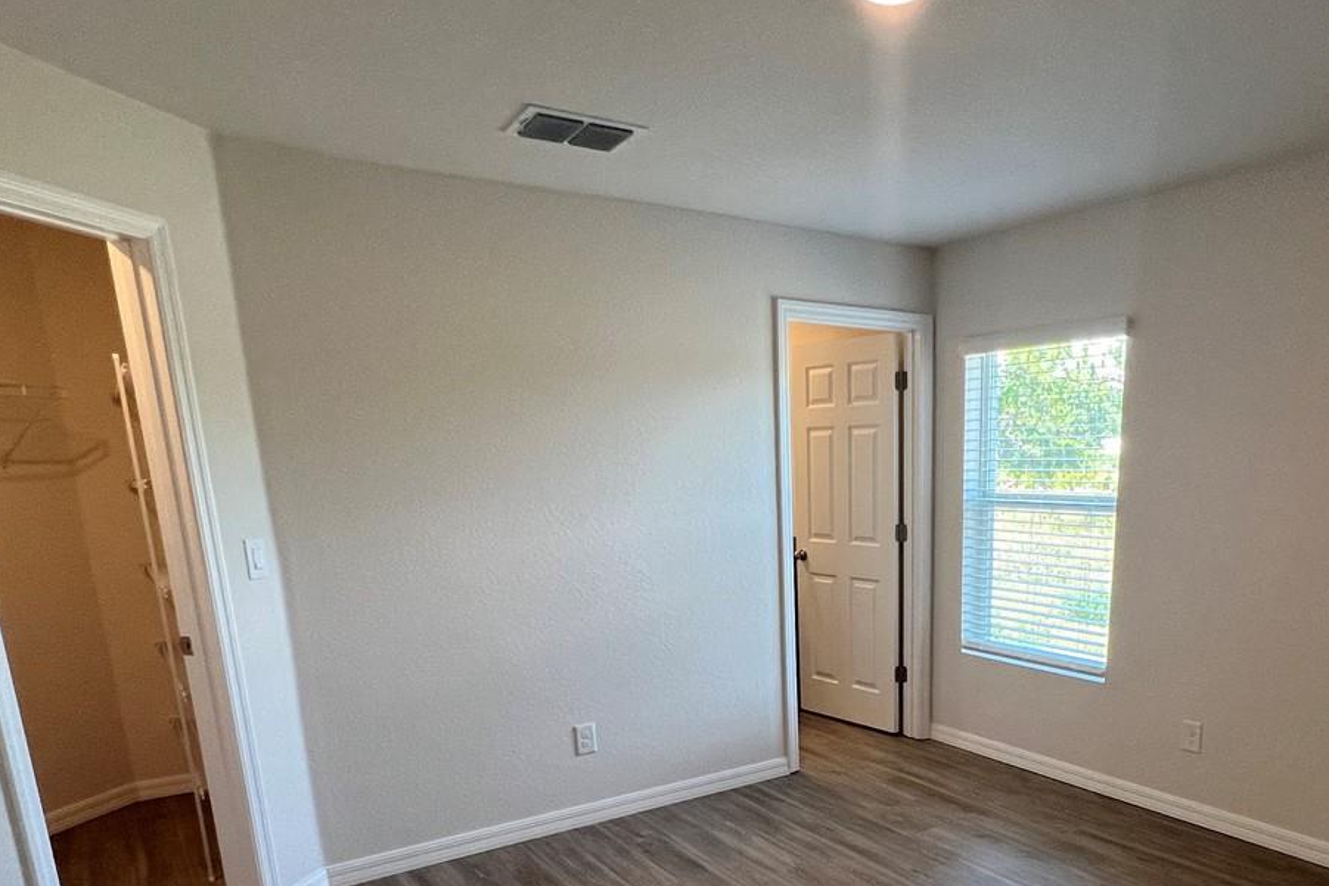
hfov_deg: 72.2
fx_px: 886
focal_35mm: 24
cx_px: 853
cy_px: 690
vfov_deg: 50.4
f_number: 1.8
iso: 160
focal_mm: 1.57
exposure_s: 1/120
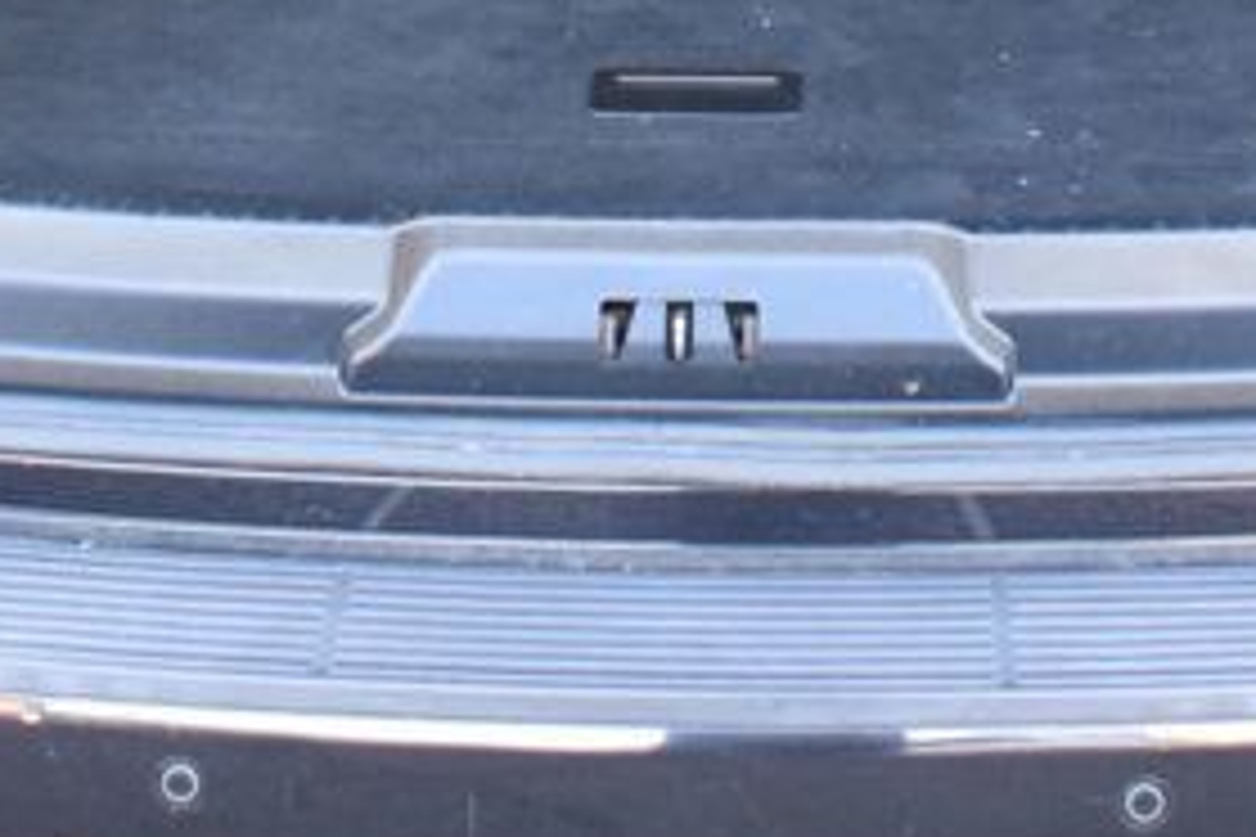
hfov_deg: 20.6
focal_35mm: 99
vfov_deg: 12.6
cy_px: -662
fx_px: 3454
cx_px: 738
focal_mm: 18
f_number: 4
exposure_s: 1/125
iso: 1000
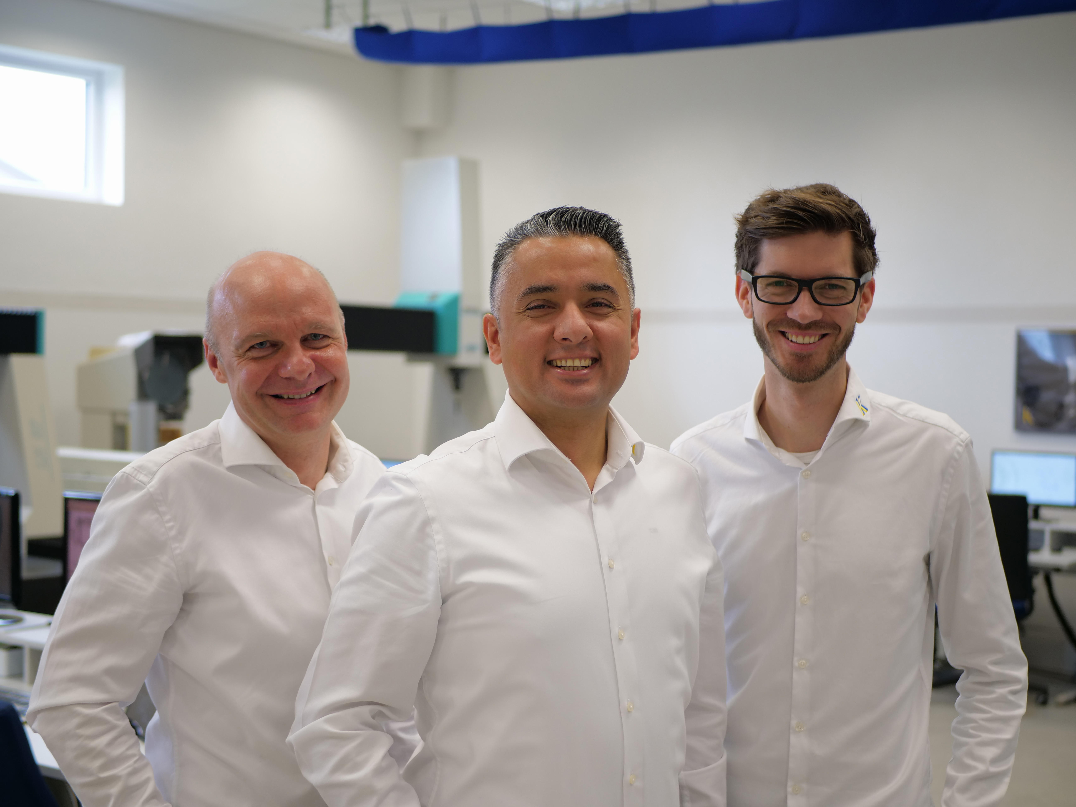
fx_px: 1554
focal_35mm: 50
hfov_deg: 38.2
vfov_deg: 29.1
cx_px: 538
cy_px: 404
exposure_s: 1/100
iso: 200
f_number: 1.8
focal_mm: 25
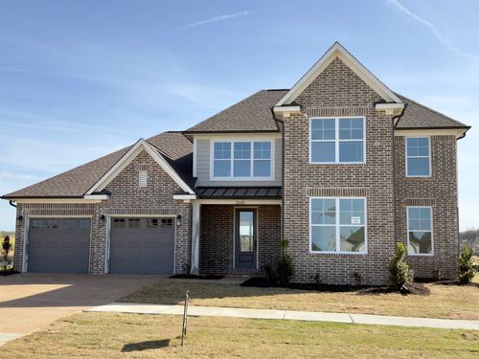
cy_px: 180
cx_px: 240
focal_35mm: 45
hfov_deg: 42.1
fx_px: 623
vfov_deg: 32.2
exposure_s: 1/2571
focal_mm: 6.76
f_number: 1.78
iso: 100
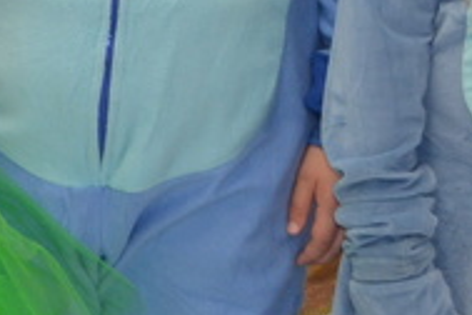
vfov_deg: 5.9
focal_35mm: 227
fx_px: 2976
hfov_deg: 8.8
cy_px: -319
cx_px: -252
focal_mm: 28
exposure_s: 1/60
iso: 720
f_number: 4
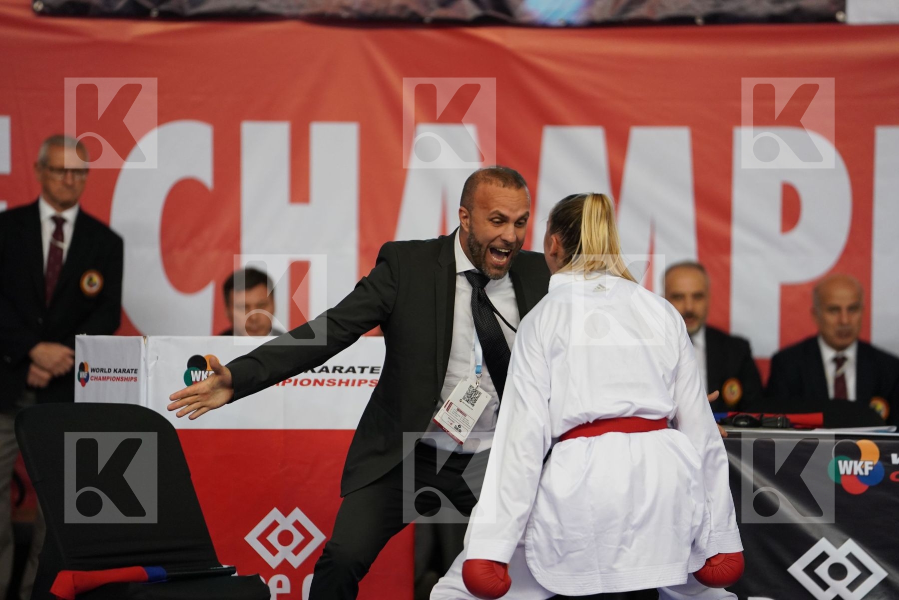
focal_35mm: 200
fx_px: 4994
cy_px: 300
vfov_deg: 6.9
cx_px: 450
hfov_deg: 10.3
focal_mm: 200
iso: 2500
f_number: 2.8
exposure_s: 1/1000
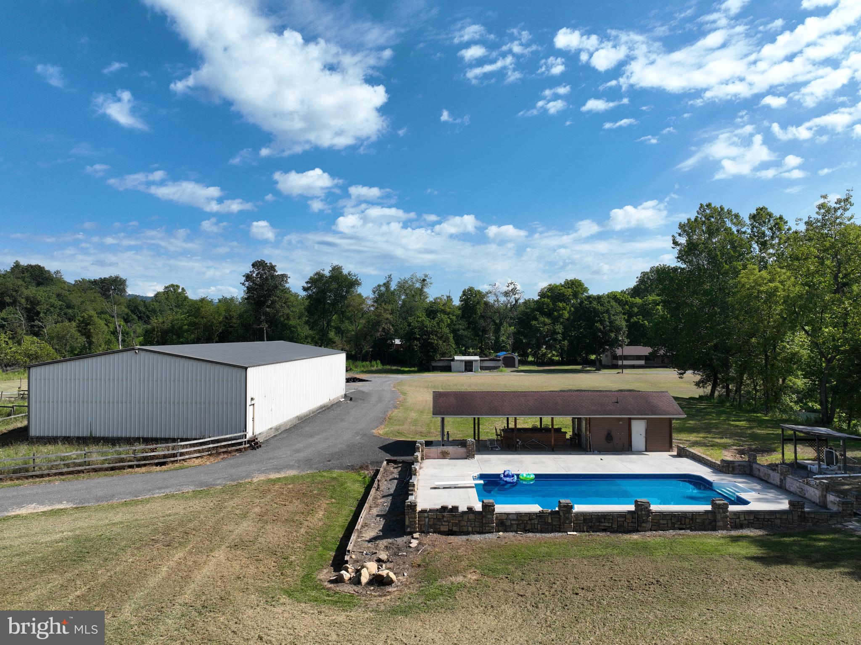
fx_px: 597
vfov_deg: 56.8
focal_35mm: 24
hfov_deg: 71.6
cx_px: 430
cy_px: 322
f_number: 2.8
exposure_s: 1/2000
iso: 100
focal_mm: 12.29
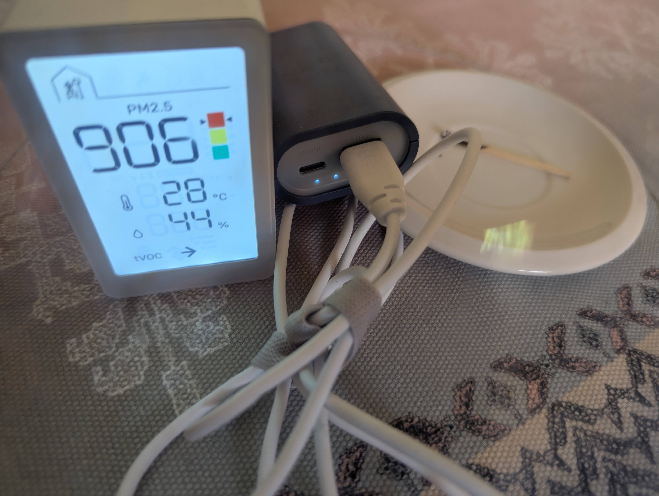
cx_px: 330
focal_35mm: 24
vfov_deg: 56.9
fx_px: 458
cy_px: 248
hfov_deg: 71.5
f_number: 1.85
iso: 98
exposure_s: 1/30.5
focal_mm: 6.81
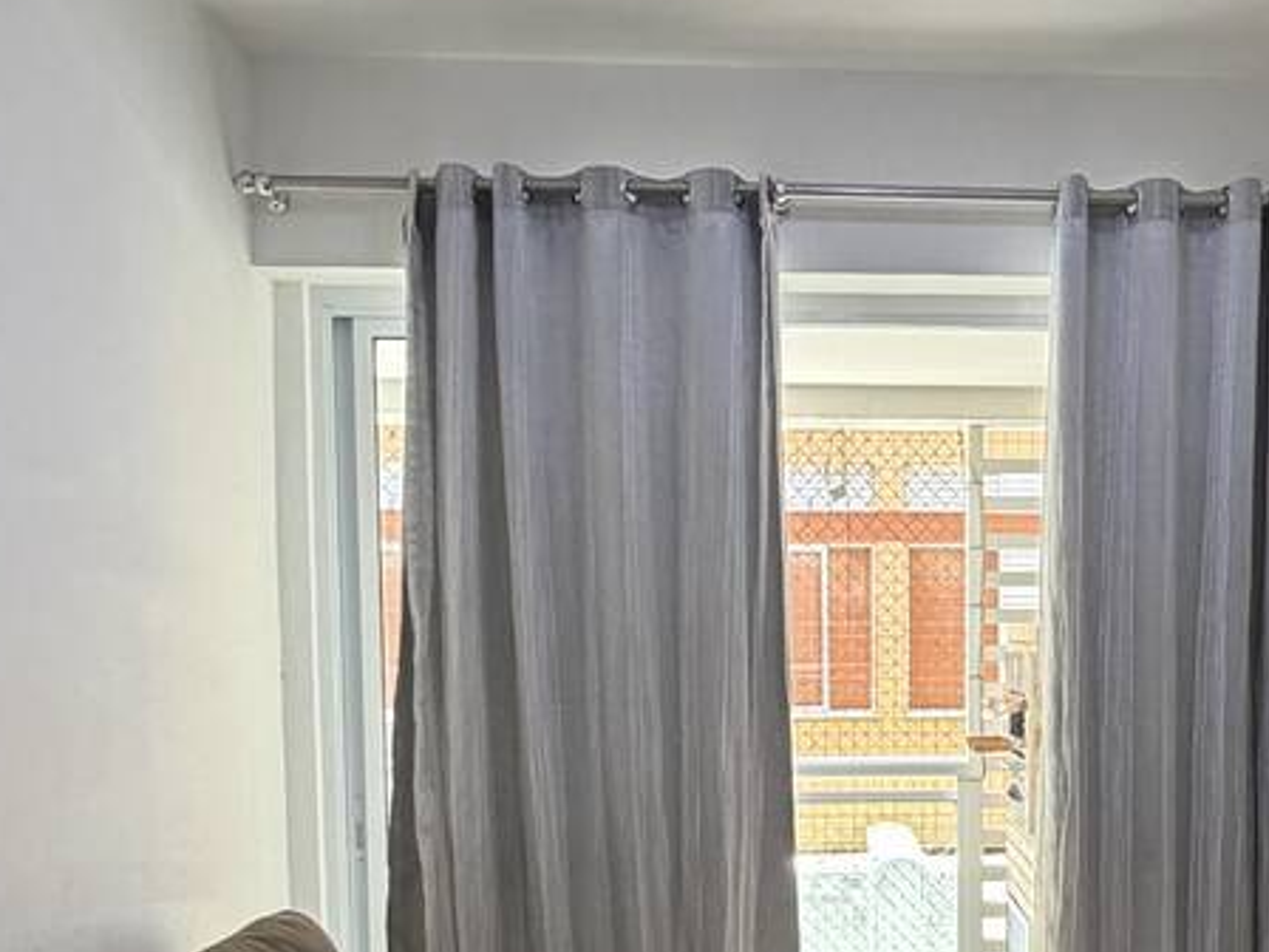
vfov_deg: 31.4
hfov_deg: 40.8
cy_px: 759
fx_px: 1650
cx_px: 957
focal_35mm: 45
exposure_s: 1/117
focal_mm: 2.22
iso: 320
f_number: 2.2
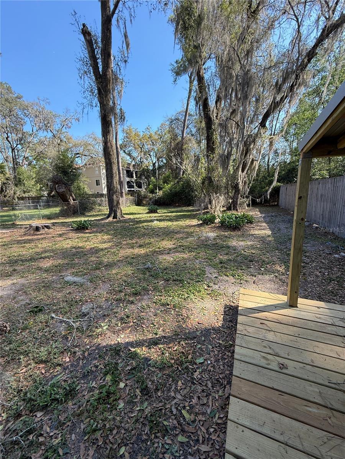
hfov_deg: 85.7
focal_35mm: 14
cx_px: 172
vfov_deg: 102.1
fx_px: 186
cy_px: 230
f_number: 2.2
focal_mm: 2.22
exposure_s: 1/433
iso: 64
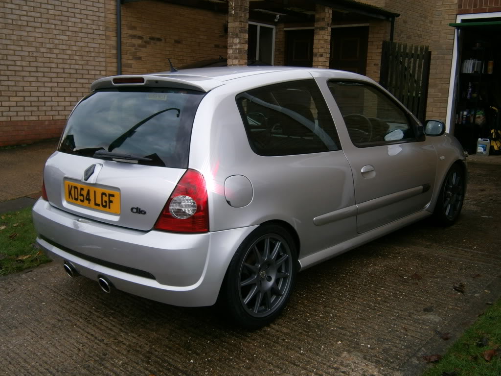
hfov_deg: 51.4
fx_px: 521
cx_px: 250
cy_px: 188
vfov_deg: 39.7
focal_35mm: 36
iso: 80
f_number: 3.1
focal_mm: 6.4
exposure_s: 1/100
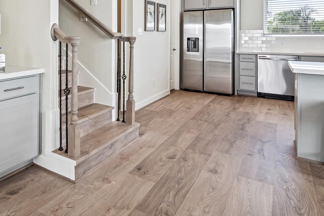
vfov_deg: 42.5
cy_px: 36
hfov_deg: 57.4
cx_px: 51
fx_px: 261
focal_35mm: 29
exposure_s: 1/2
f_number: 9
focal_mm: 16
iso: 160
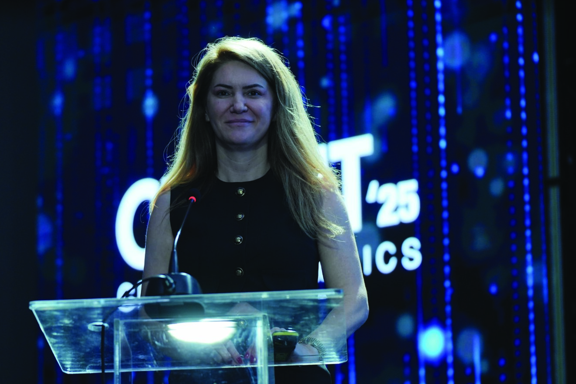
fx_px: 1936
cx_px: 254
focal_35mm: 121
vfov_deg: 11.3
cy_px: 210
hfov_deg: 16.9
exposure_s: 1/250
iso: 800
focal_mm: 104
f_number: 2.8
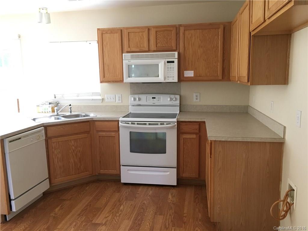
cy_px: 116
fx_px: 258
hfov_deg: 61.7
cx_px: 154
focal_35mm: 29
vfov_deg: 48.2
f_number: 2.2
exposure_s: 1/30
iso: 160
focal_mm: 4.15
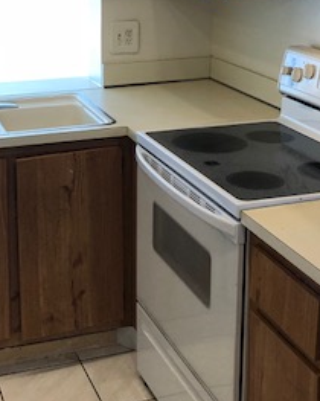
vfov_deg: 26.9
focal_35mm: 69
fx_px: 818
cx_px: 120
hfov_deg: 22.1
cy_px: 64
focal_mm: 3.99
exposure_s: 1/30
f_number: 1.8
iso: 25
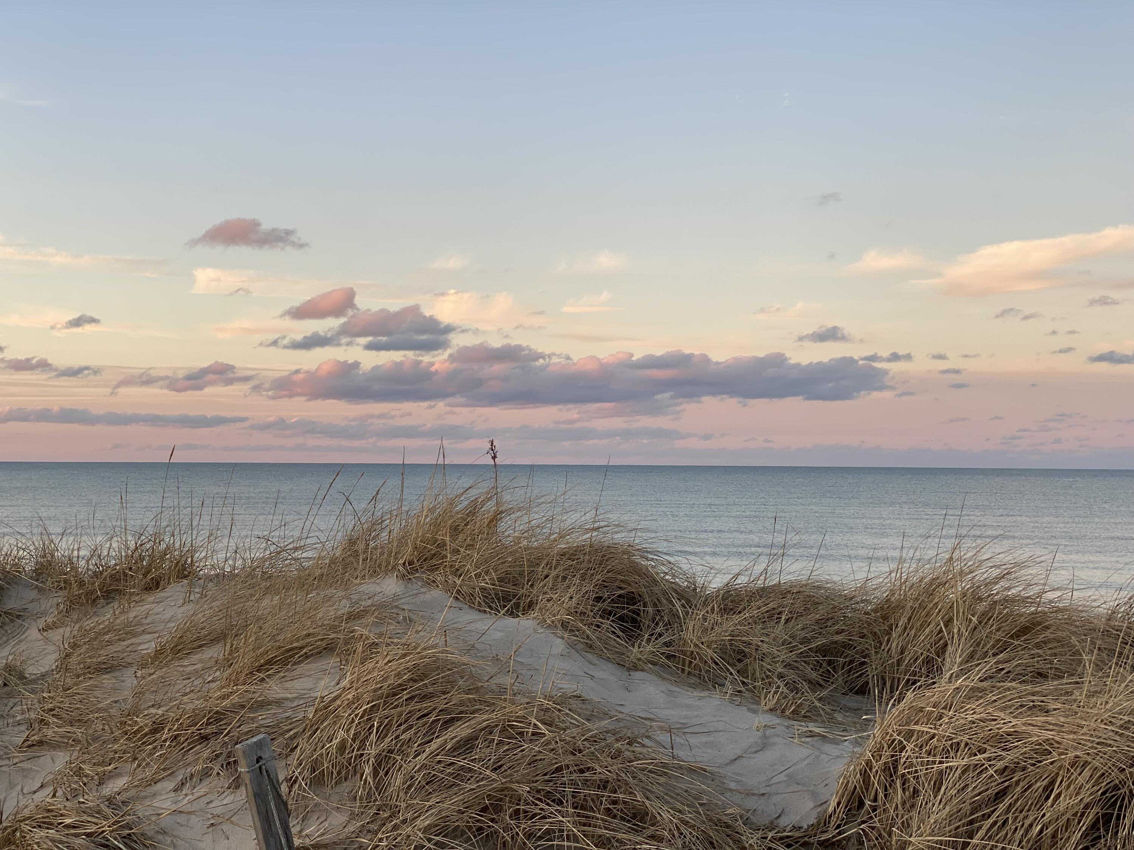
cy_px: 425
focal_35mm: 52
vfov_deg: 28.0
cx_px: 567
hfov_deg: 36.8
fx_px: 1703
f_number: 2
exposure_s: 1/128
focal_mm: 6
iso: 20
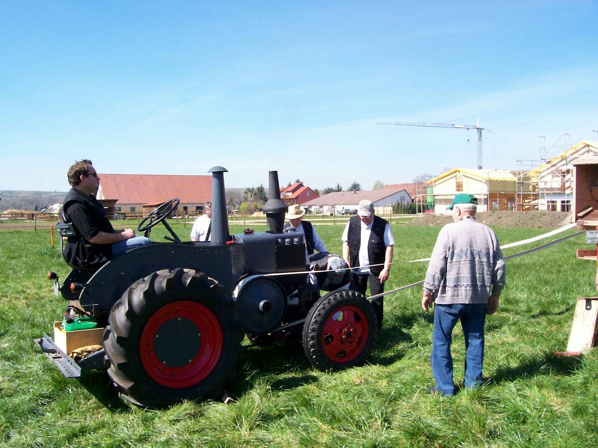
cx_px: 299
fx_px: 587
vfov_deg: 41.8
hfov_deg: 54.0
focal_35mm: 34
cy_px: 224
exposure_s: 1/272
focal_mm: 5.6
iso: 80
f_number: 5.1
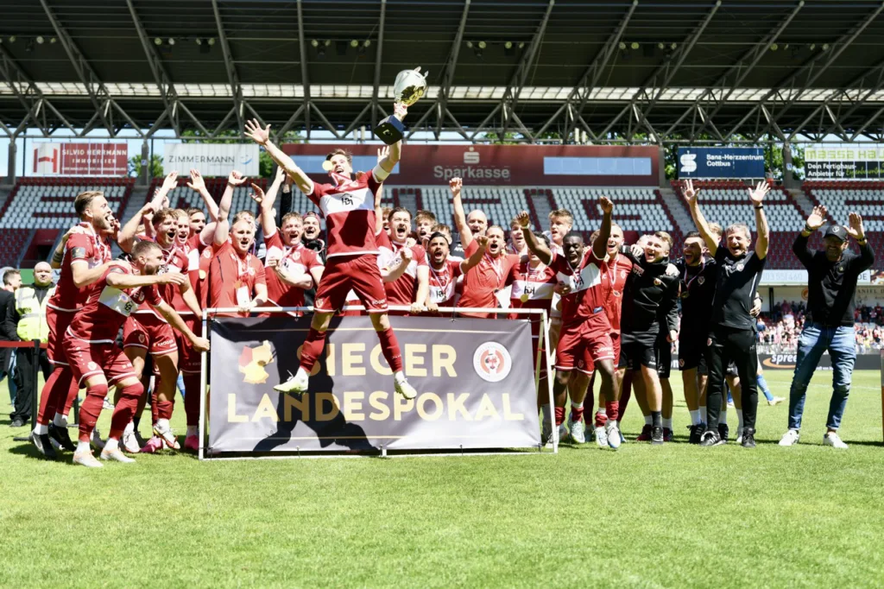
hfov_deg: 48.5
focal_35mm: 40
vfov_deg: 33.4
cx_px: 442
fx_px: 982
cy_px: 294
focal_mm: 40
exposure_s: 1/1000
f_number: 2.8
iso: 125
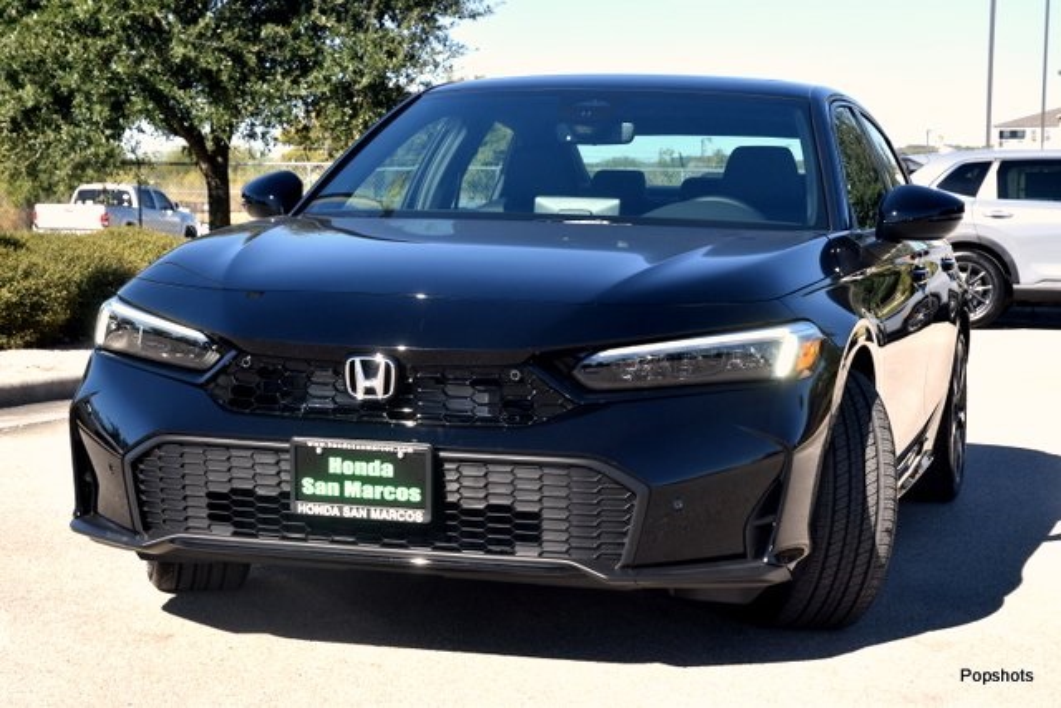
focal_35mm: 75
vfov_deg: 18.2
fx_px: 2211
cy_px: 354
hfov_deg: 27.0
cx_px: 530
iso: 200
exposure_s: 1/320
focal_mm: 50
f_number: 9
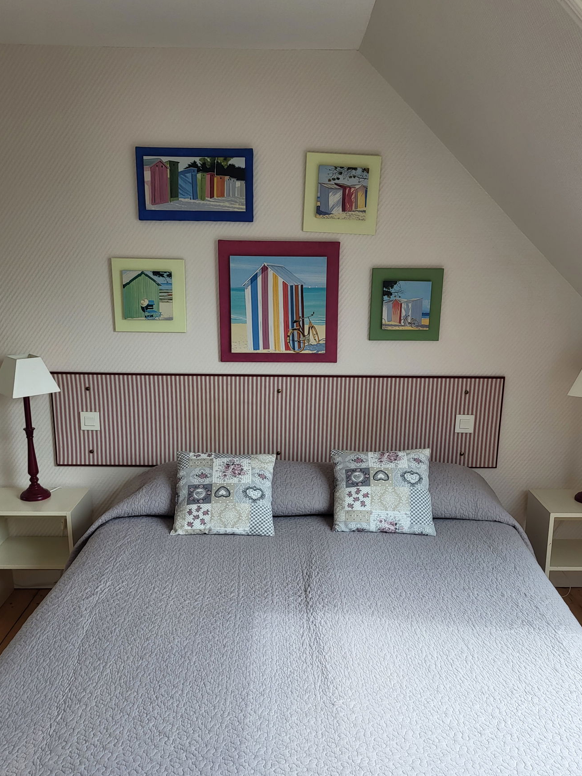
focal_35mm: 32
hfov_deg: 44.2
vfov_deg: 56.6
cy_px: 442
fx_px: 717
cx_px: 291
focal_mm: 5.4
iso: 40
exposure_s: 1/244
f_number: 1.8
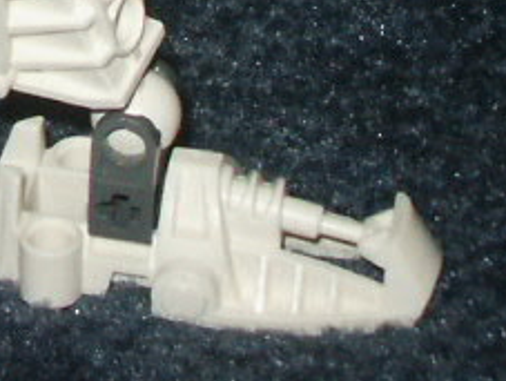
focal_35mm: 197
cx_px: -232
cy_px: -421
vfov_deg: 7.2
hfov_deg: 9.8
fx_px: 2884
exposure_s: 1/45
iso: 200
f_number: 6.7
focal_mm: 7.18
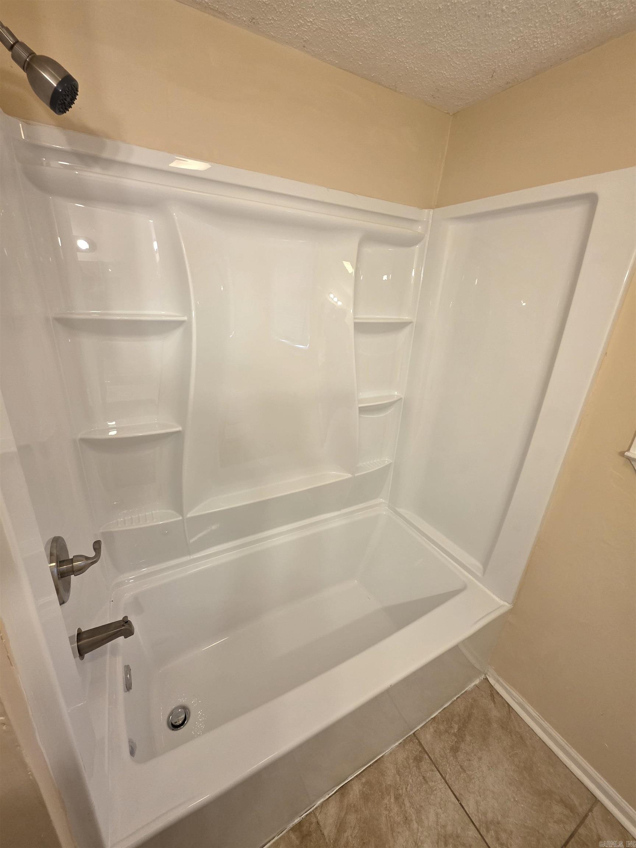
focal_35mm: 13
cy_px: 424
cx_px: 318
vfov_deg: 106.2
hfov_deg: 89.9
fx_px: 318
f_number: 1.9
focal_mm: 2.2
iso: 160
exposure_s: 1/120
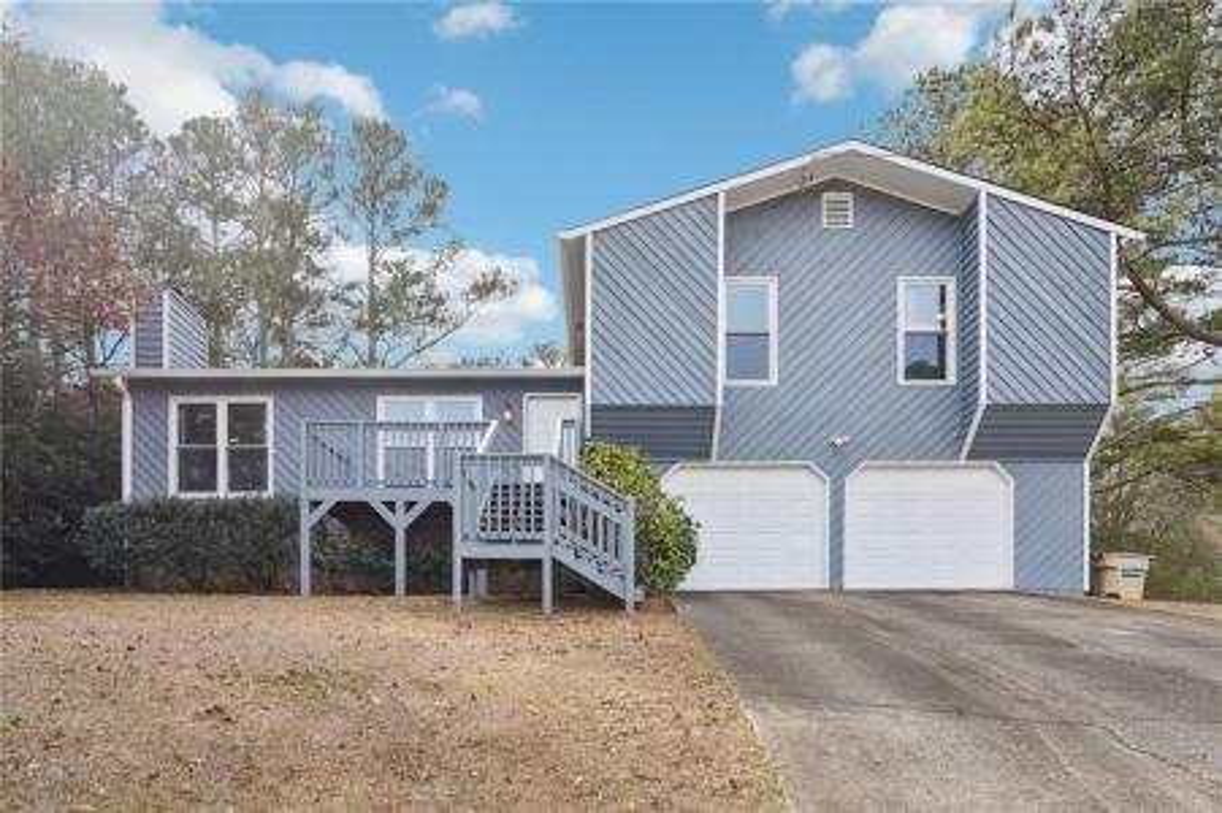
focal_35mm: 22
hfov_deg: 78.6
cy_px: 406
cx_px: 611
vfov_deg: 57.2
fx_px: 746
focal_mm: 22
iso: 100
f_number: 8
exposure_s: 1/50
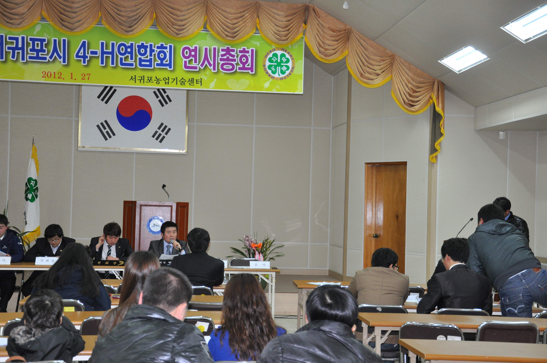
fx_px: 1024
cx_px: 274
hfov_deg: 29.9
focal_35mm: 68
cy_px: 182
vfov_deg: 20.1
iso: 800
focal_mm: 45
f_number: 4.8
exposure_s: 1/60
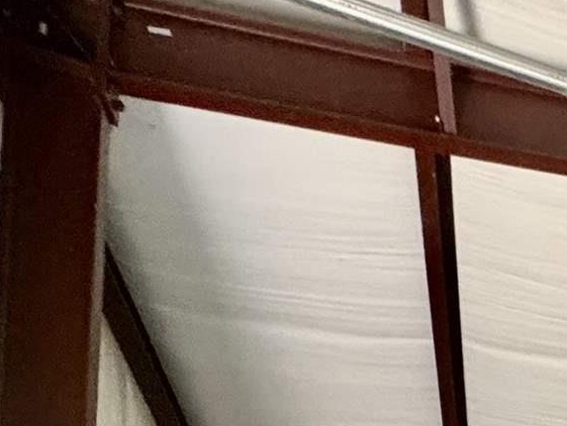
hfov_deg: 17.7
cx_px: 1150
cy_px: 1067
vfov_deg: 13.4
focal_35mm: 75
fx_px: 1229
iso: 200
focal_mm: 2.22
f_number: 2.2
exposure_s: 1/99
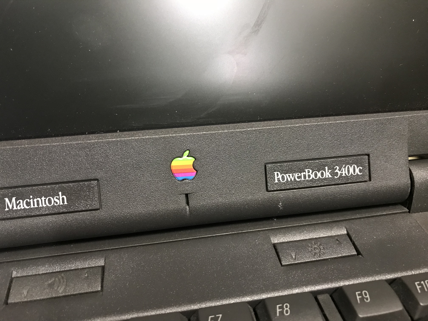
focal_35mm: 28
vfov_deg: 49.7
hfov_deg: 63.4
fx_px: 346
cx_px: 214
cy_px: 160
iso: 80
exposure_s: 1/5
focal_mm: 3.99
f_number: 1.8
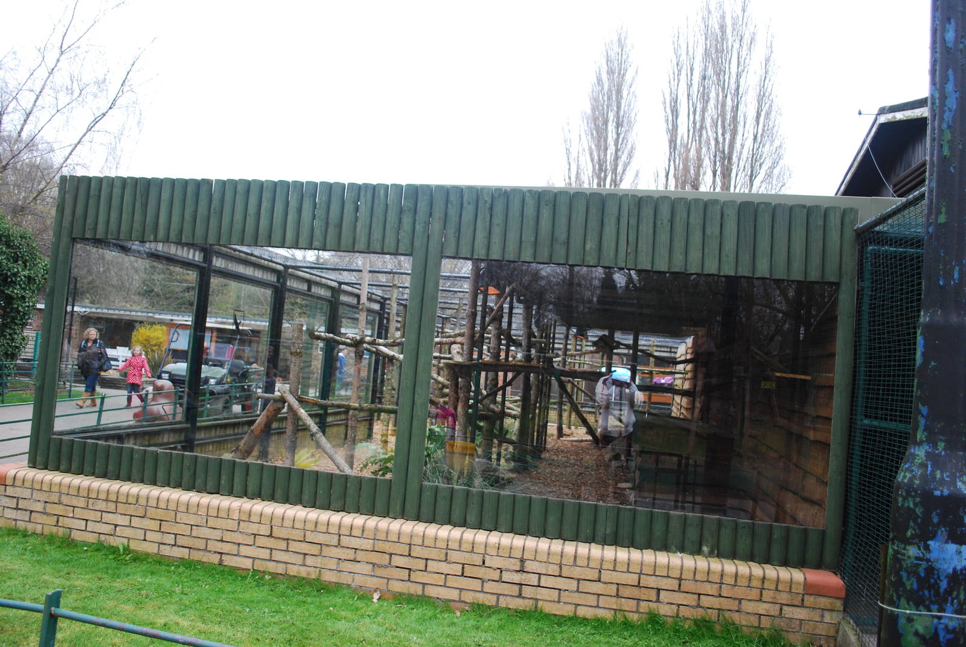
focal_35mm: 27
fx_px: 725
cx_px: 483
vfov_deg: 48.0
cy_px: 324
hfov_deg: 67.3
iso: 400
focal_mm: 18
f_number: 3.5
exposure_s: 1/400
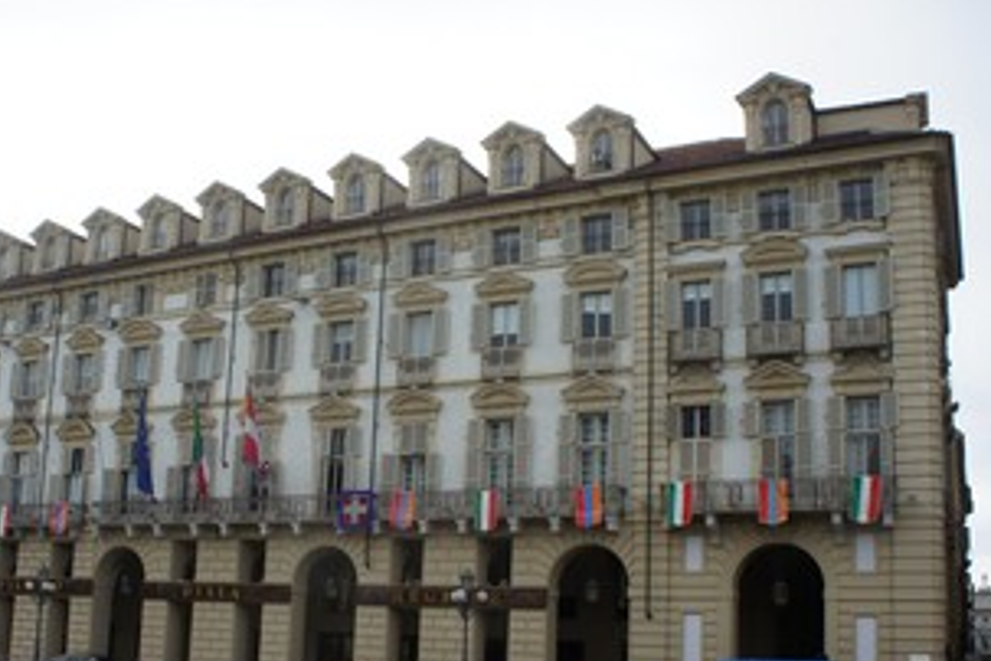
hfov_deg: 47.1
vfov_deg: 32.2
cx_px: 396
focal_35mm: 41
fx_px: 1129
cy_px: 478
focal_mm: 18
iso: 800
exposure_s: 1/250
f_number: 11
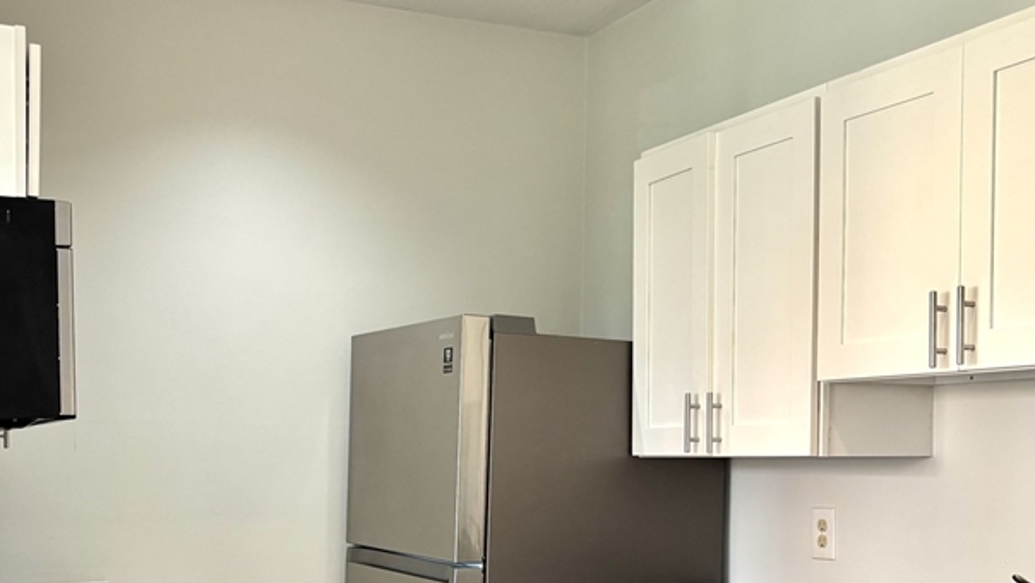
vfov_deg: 24.4
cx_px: 464
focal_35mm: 48
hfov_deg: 42.8
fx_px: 1318
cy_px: 496
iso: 125
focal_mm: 5.96
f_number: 1.6
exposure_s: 1/60
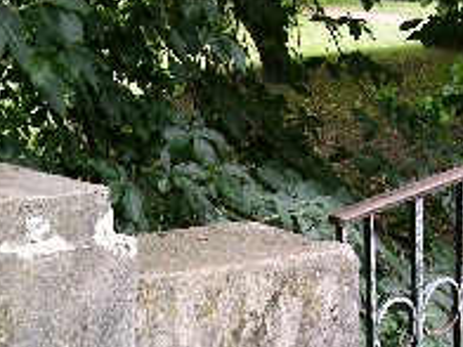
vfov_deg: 13.6
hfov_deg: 18.5
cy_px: 451
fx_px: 1404
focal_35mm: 105
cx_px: 70
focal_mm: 8.9
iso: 50
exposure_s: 1/25.8
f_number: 3.2
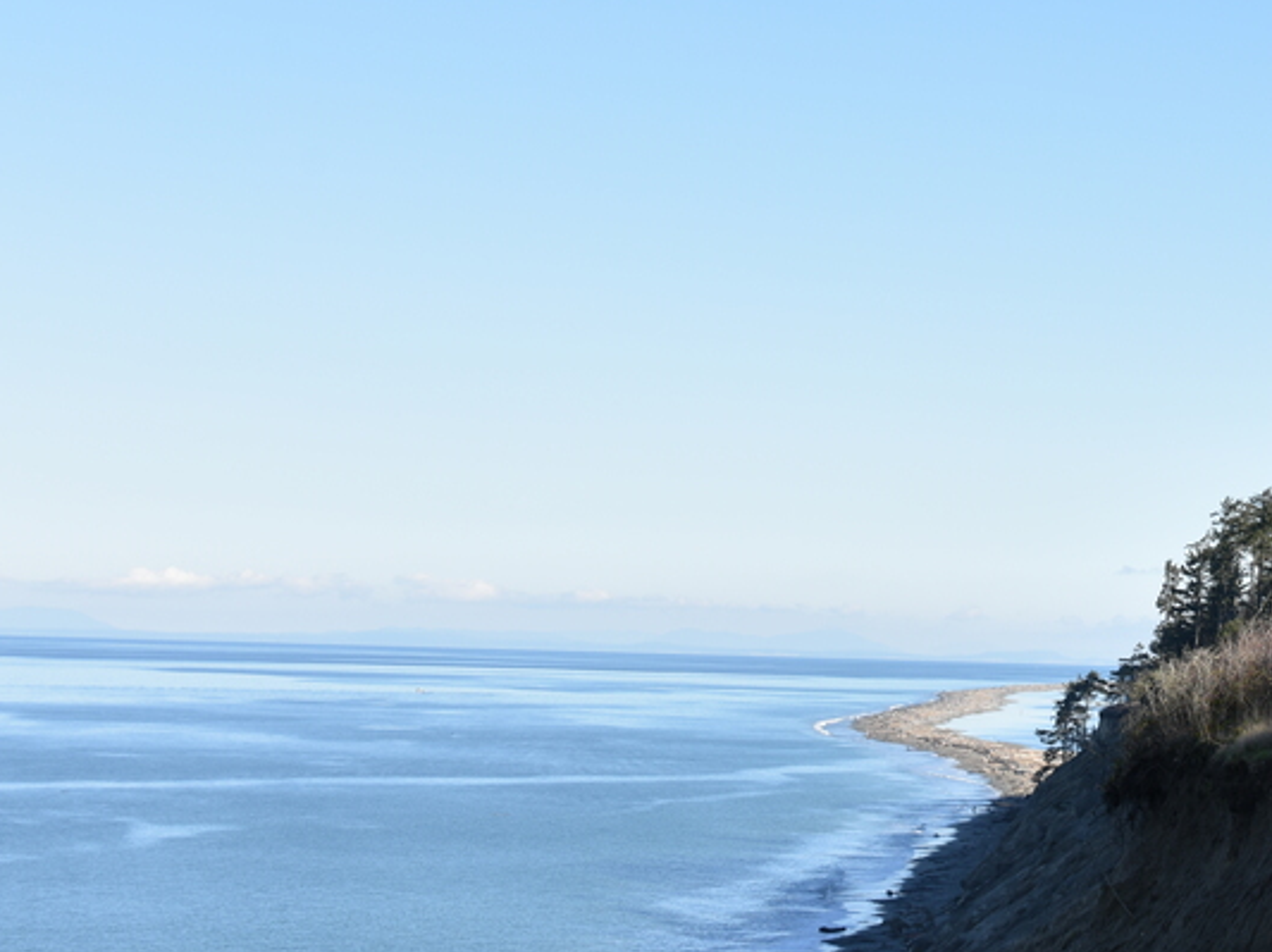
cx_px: 1291
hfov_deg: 18.4
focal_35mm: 104
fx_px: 3819
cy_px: 279
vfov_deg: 14.2
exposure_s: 1/200
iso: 100
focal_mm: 45
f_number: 7.1
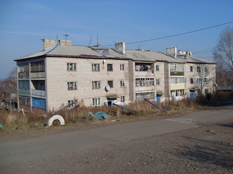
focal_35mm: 37
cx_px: 116
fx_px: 249
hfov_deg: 50.1
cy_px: 87
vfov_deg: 38.7
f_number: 7
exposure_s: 1/350
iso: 80
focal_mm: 6.3
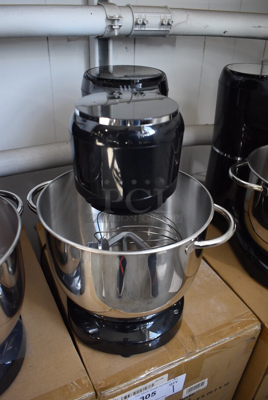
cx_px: 134
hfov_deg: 48.0
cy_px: 200
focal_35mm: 27
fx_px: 301
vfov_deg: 67.3
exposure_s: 1/125
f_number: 3.5
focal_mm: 18
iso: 800
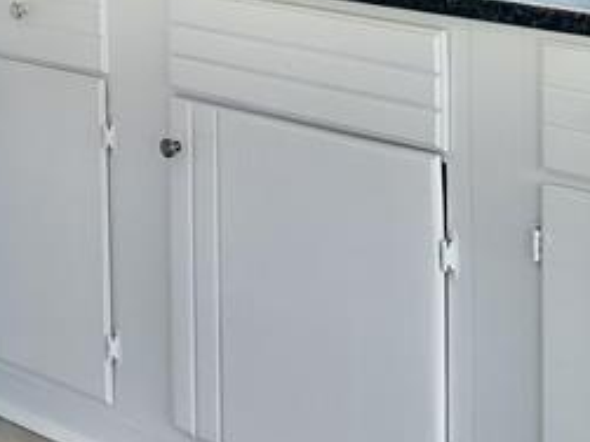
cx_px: -28
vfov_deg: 14.1
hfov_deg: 19.4
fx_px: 1670
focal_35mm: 98
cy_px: -228
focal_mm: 6.86
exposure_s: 1/343
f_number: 1.78
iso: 80
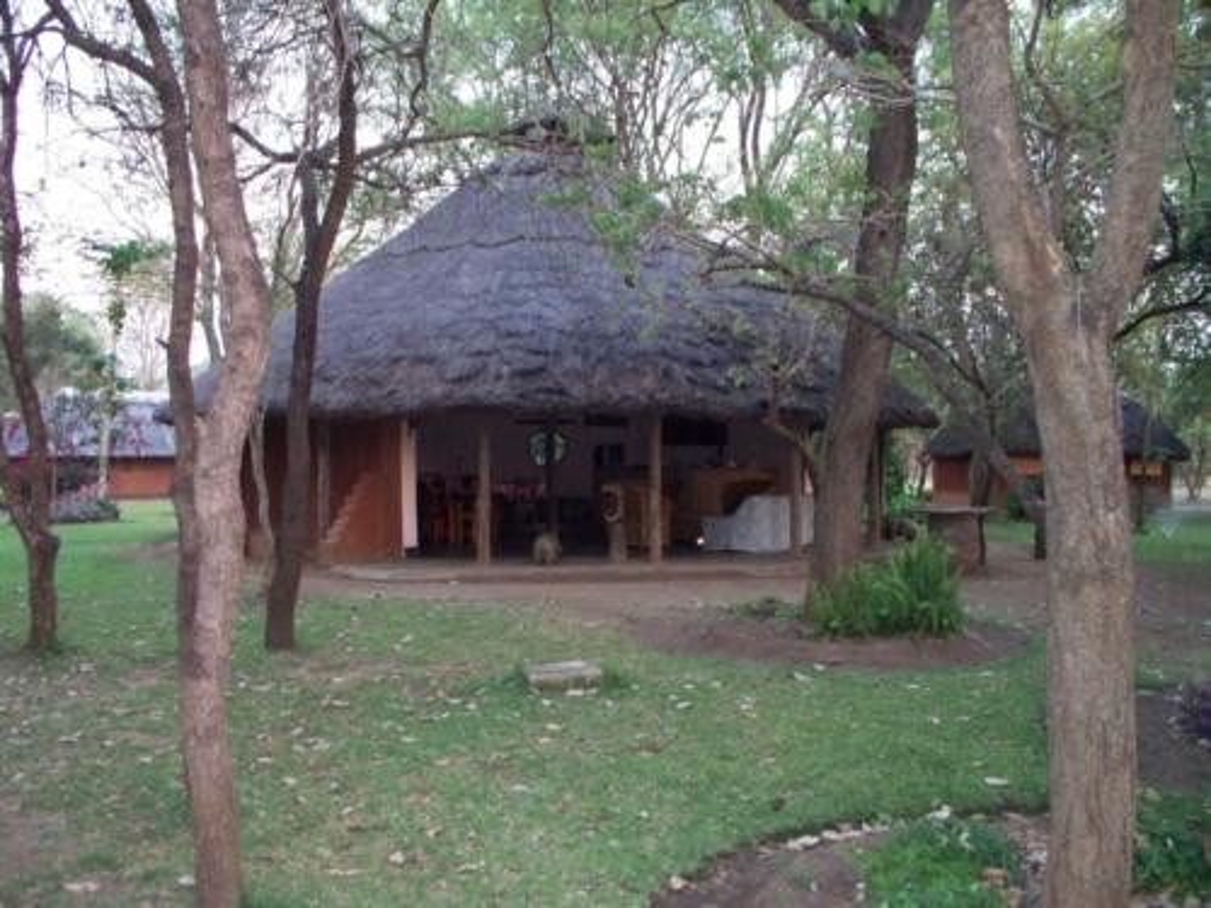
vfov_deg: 39.7
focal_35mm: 36
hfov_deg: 51.4
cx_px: 606
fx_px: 1259
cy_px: 454
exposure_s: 1/30
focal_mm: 7.54
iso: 400
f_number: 2.8
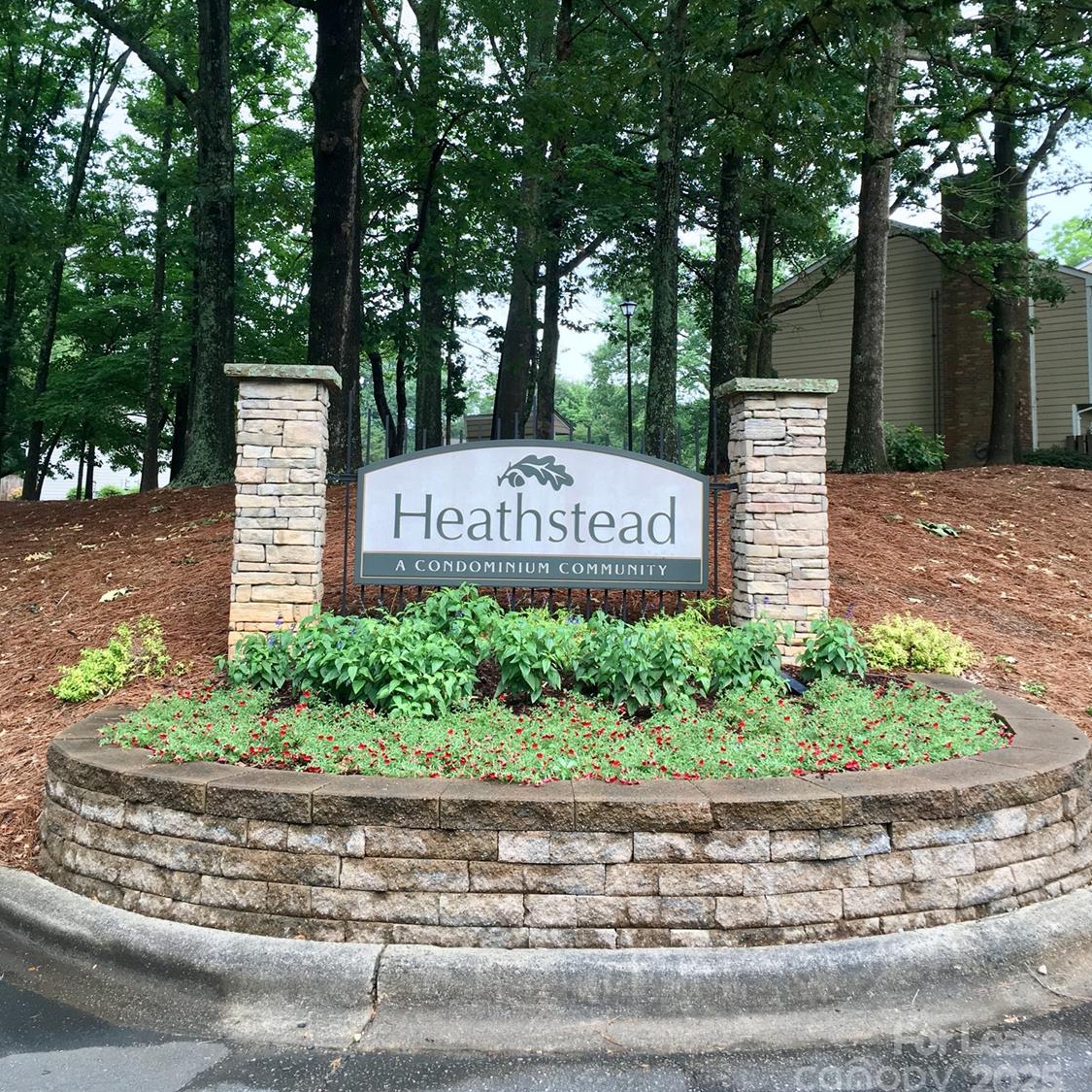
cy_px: 381
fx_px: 1249
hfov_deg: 47.2
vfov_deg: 46.6
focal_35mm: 35
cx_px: 545
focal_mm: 4.15
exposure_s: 1/120
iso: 25
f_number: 2.2
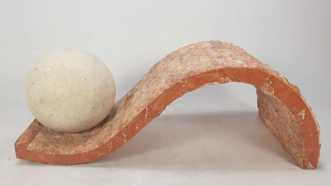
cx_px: 167
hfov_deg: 64.3
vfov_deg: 38.9
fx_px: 263
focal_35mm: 30
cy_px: 100
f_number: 2.4
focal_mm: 4.3
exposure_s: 1/100
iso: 80
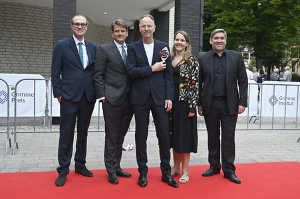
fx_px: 341
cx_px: 150
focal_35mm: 41
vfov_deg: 32.6
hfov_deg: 47.4
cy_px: 100
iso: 2000
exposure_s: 1/500
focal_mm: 41
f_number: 5.6
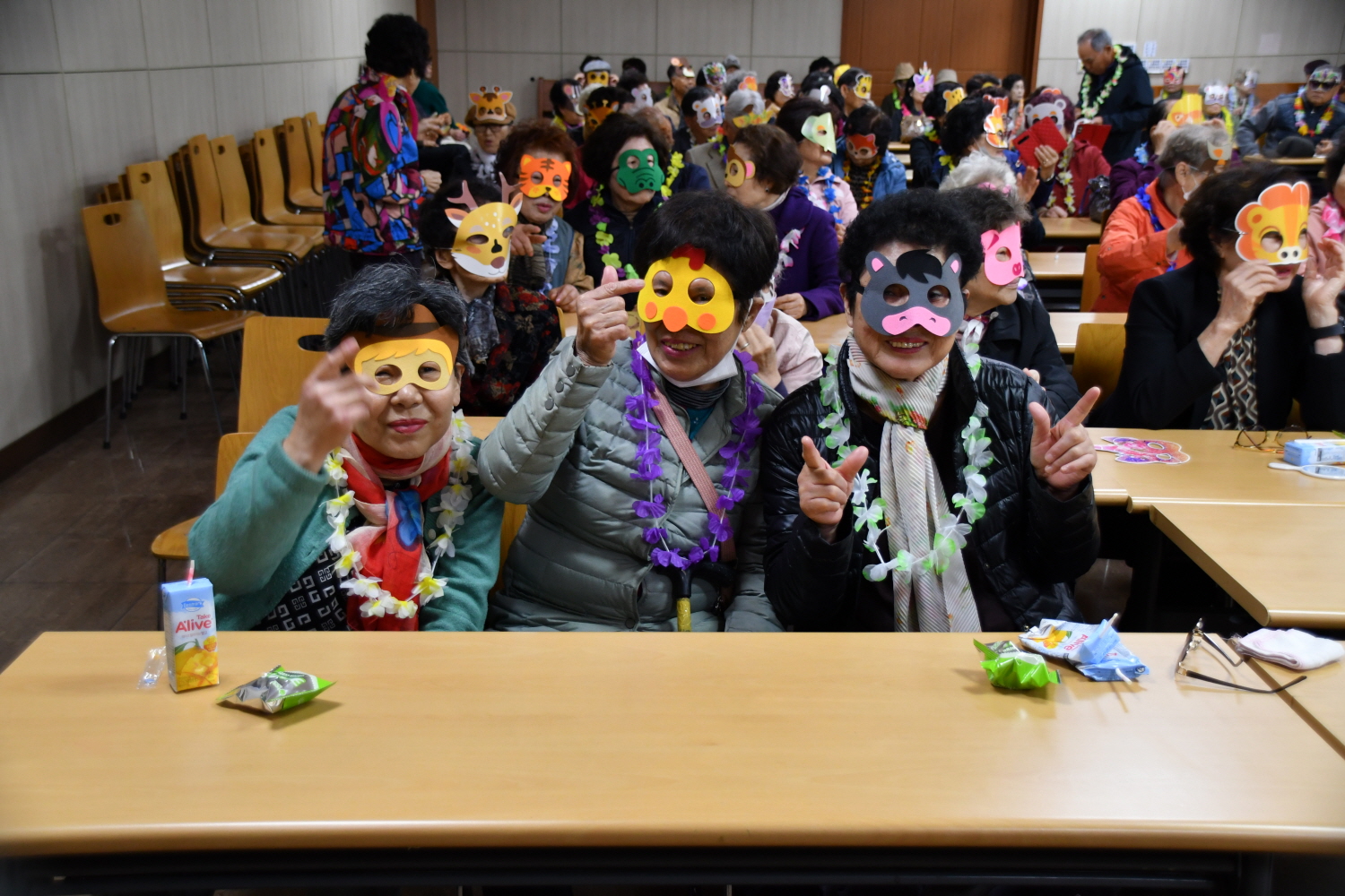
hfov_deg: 49.6
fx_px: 1457
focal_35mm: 39
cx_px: 672
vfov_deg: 34.2
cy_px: 448
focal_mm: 26
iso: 1100
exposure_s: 1/60
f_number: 4
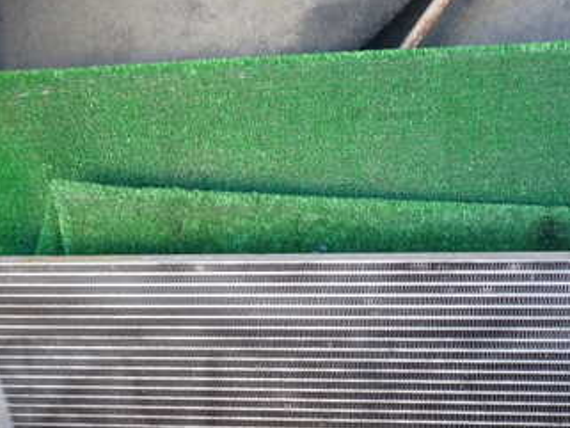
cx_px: 405
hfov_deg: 33.8
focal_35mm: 56
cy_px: 336
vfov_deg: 25.7
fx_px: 922
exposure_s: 1/60
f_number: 2.3
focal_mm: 5.4
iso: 200
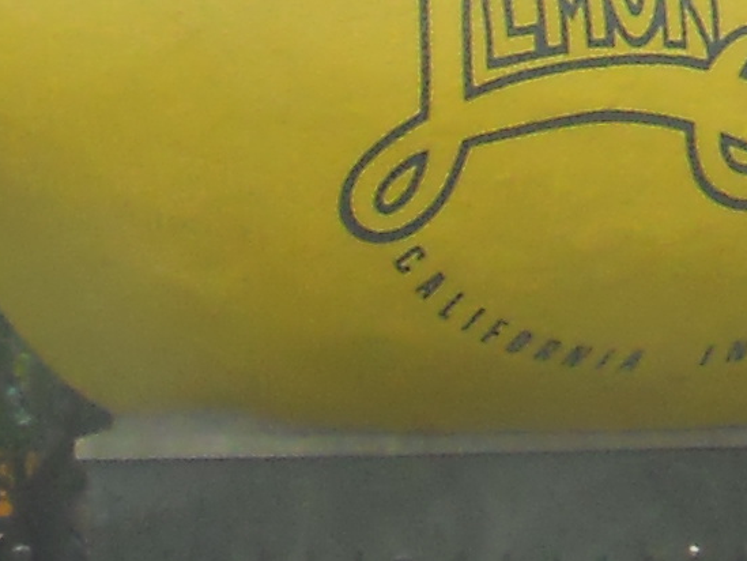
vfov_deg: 1.9
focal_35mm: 787
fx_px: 16987
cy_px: 93
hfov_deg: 2.5
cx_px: 532
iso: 160
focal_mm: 19.6
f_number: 5.9
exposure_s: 1/60
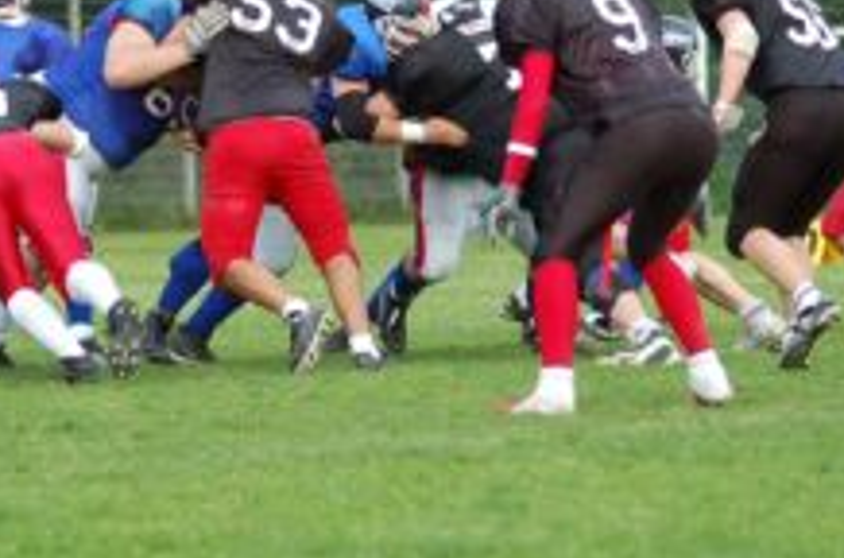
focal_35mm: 343
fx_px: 8018
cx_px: 273
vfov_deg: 4.0
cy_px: 124
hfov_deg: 6.0
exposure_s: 1/800
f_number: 4.2
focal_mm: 110
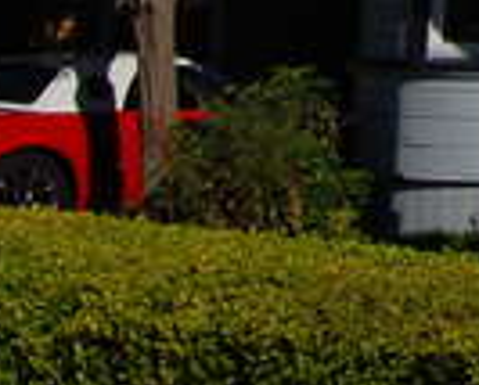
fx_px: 2401
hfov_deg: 9.6
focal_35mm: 169
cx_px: 1268
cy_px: -439
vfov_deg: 8.6
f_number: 16
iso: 200
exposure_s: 1/250
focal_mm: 20
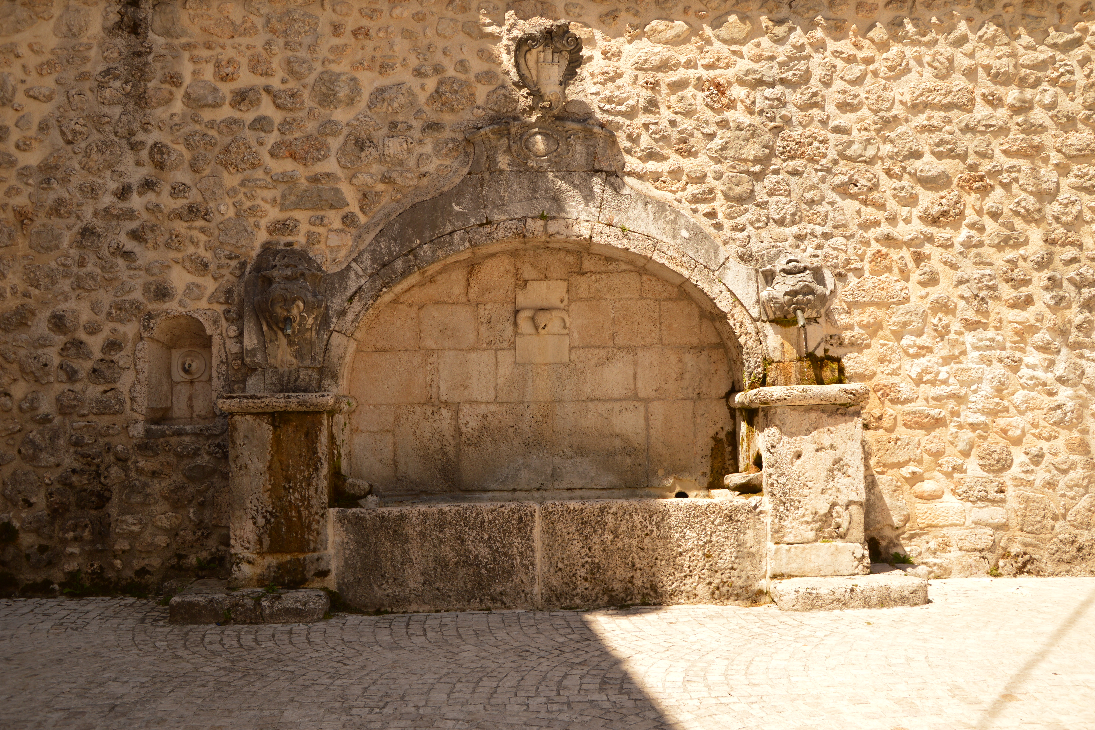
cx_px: 536
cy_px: 363
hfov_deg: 55.8
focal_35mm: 34
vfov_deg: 38.9
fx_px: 1034
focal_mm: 22
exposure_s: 1/400
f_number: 5
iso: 100
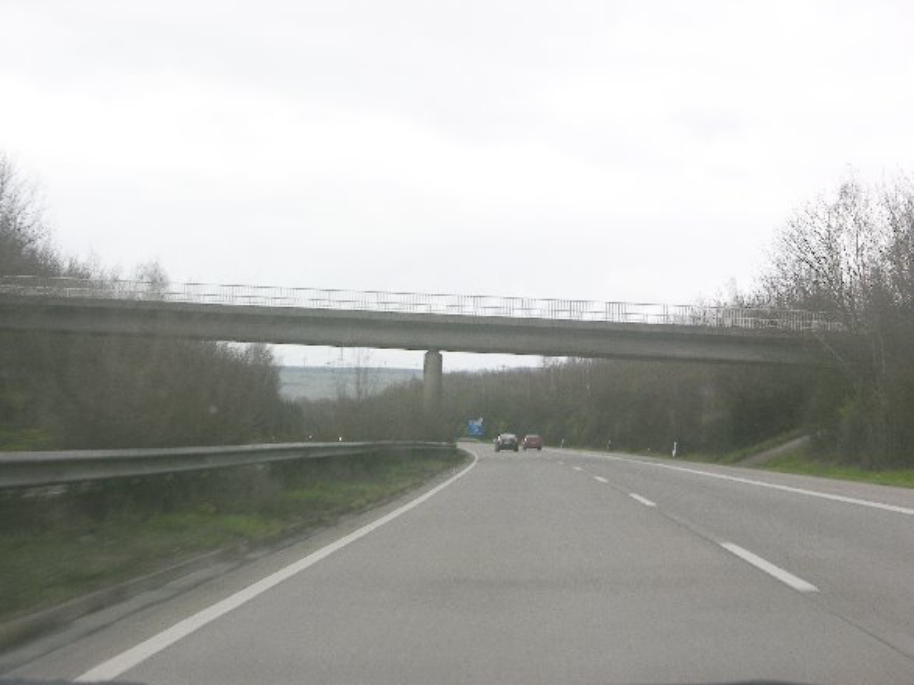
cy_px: 342
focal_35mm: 74
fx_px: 1953
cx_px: 457
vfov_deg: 19.9
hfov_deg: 26.3
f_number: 6
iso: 50
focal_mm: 18.8
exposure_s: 1/88.1
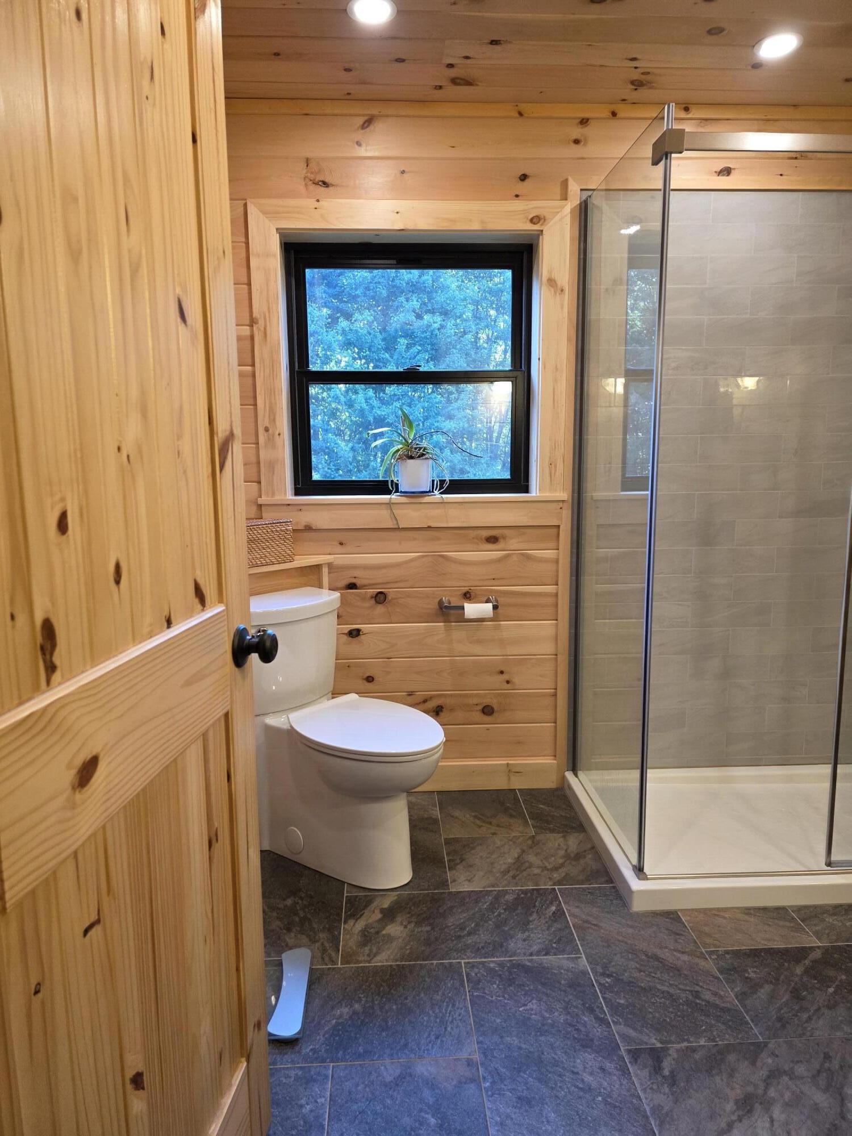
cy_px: 568
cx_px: 426
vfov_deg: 73.9
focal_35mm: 23
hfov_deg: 58.9
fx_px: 755
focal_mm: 6.3
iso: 250
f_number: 1.7
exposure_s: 1/120
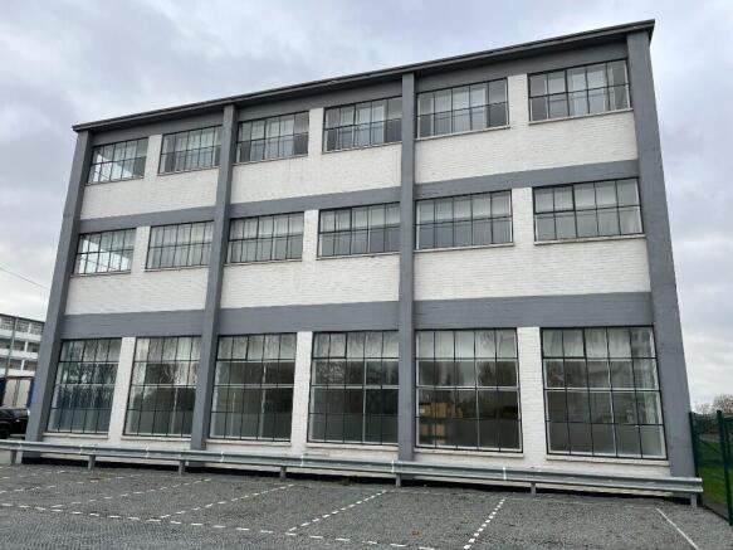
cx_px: 366
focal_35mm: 26
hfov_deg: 67.3
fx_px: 550
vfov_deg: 53.0
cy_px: 275
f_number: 1.5
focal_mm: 5.7
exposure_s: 1/1000
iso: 50
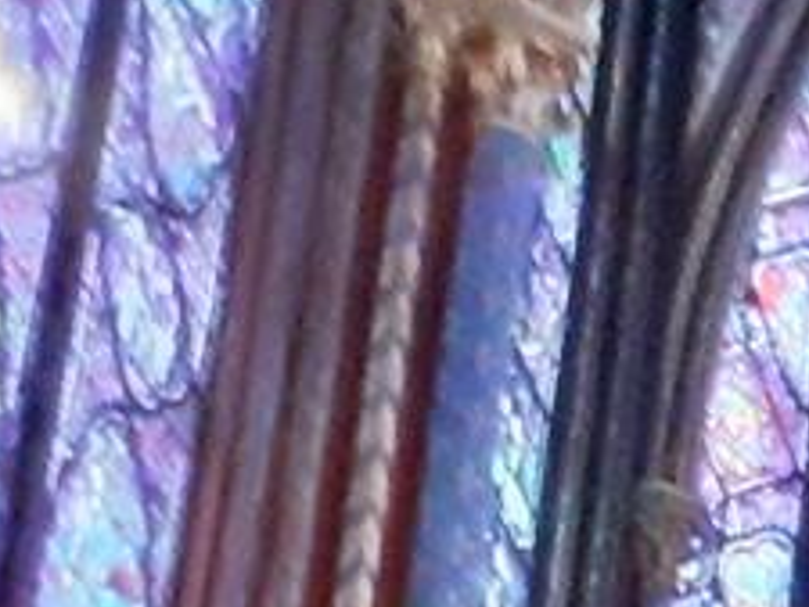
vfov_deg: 6.8
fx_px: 4490
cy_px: 1990
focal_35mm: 192
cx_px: 2143
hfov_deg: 9.0
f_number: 1.9
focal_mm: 3.6
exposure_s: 1/17
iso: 1000
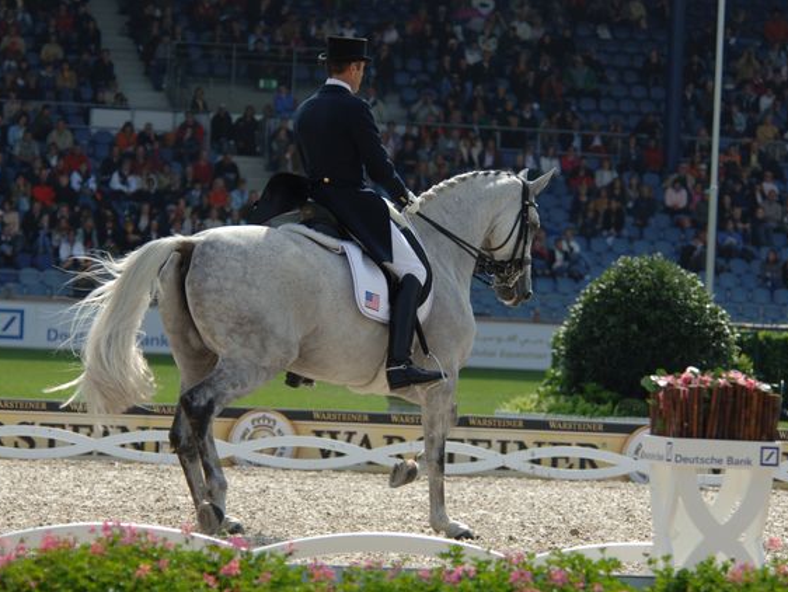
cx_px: 383
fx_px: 5602
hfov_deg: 8.0
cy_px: 297
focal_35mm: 246
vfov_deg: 6.0
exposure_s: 1/1250
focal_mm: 150
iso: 200
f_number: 5
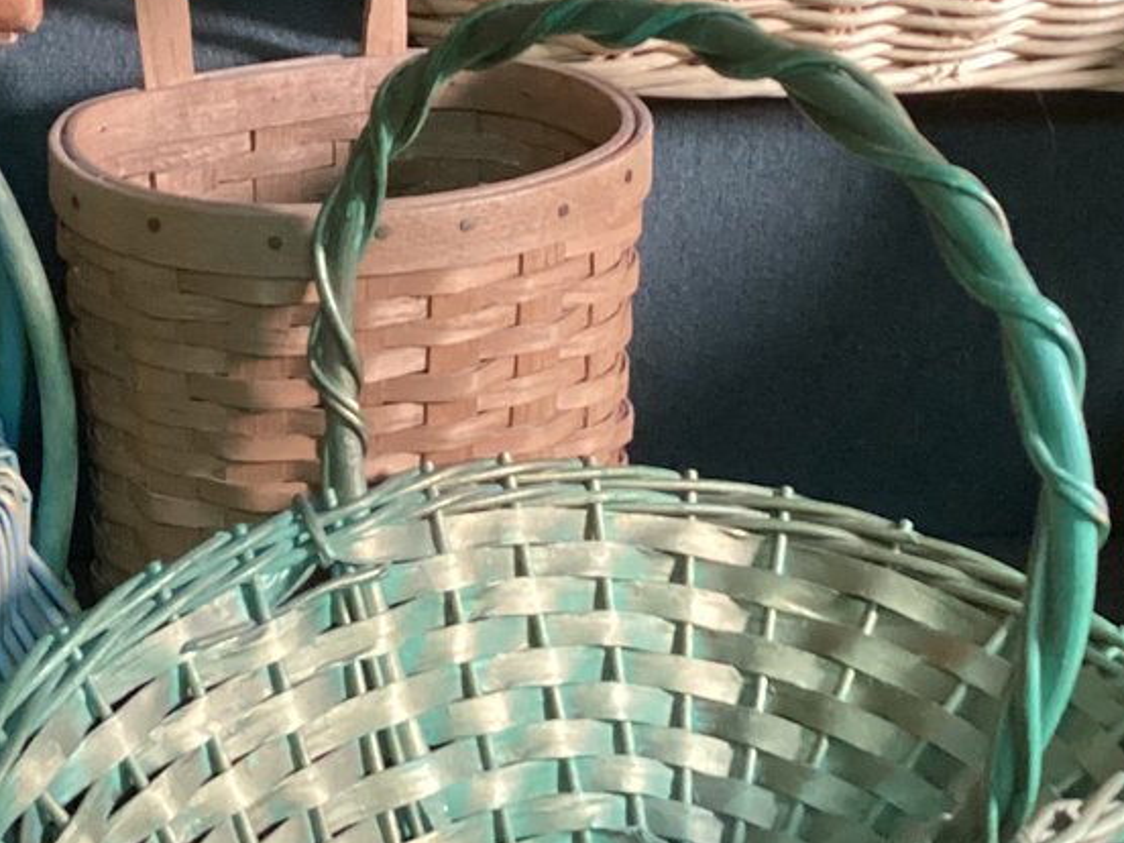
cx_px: 154
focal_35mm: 85
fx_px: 2760
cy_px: 180
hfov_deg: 22.6
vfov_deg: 17.2
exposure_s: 1/40
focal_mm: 3.3
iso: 400
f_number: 2.4
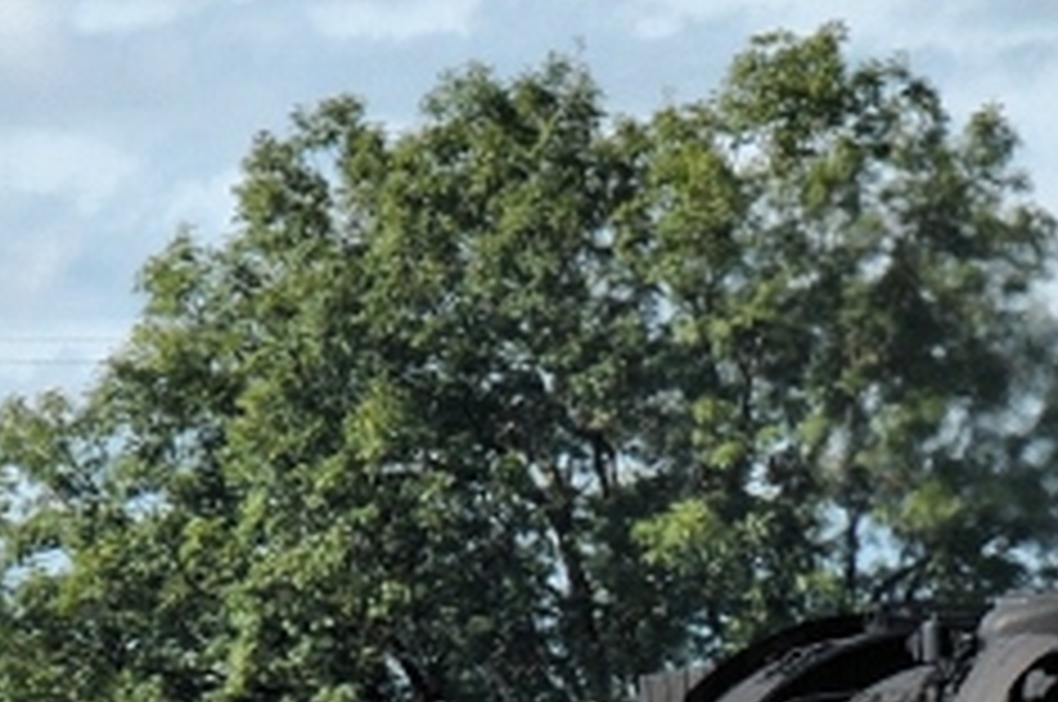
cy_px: 814
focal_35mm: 509
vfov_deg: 2.7
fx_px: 14938
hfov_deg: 4.1
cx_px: 788
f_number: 8
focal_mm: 78
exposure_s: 1/640
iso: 320
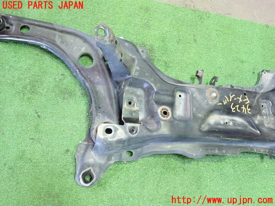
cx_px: 138
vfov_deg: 46.8
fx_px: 238
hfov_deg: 60.0
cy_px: 103
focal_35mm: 30
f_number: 2.3
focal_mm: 5.4
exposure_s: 1/30
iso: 800
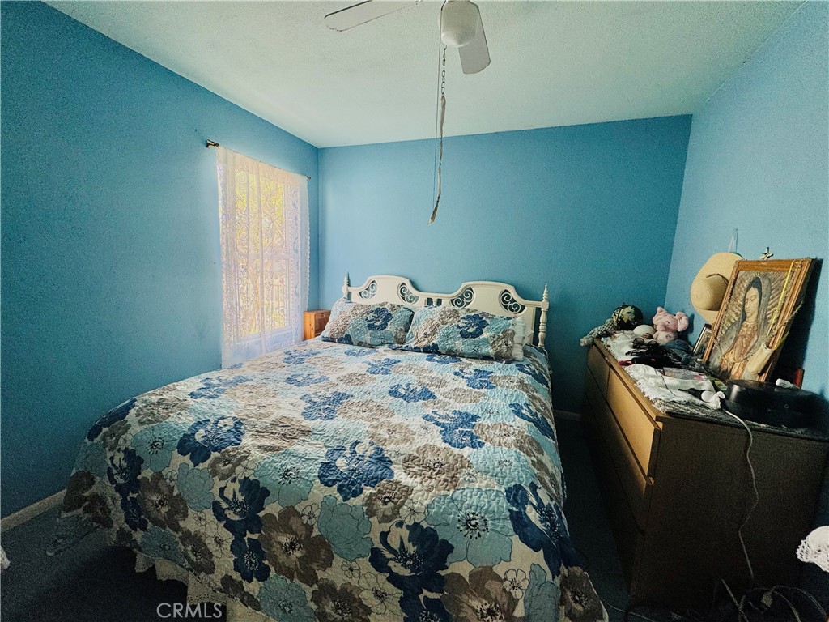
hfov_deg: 102.1
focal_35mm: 14
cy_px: 311
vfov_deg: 85.7
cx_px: 414
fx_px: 335
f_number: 2.2
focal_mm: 2.22
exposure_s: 1/120
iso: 80
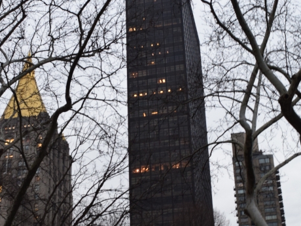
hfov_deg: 25.2
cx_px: 100
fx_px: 670
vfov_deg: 19.1
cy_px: 159
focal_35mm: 77
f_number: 8
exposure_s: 1/60
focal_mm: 24
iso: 1000
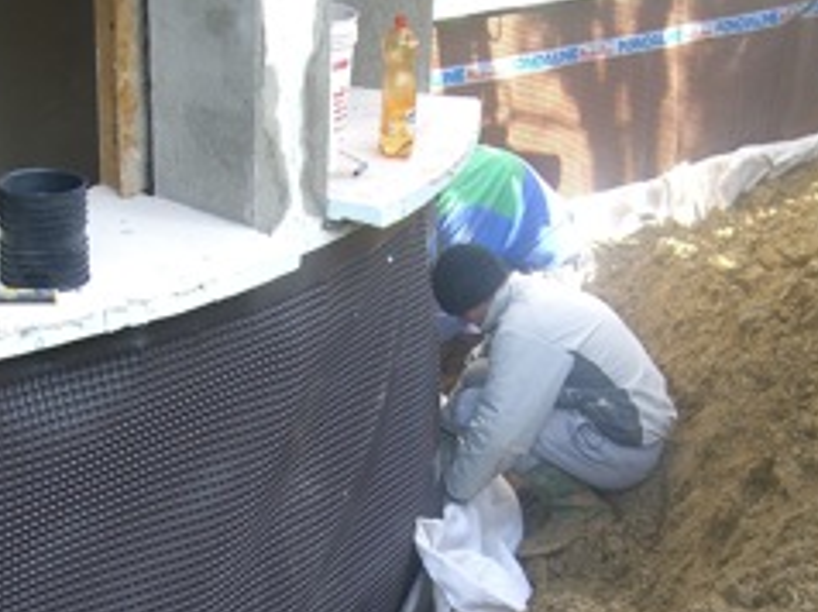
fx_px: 1889
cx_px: 430
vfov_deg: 18.2
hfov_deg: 24.4
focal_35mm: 80
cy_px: 524
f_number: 2.8
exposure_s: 1/125
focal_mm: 7.9
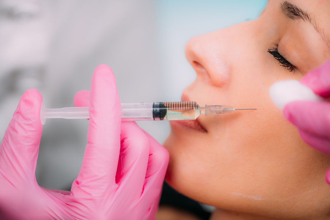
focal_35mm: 105
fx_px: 962
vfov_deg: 13.0
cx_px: 165
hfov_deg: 19.5
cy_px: 110
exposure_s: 1/200
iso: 64
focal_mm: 105
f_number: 4
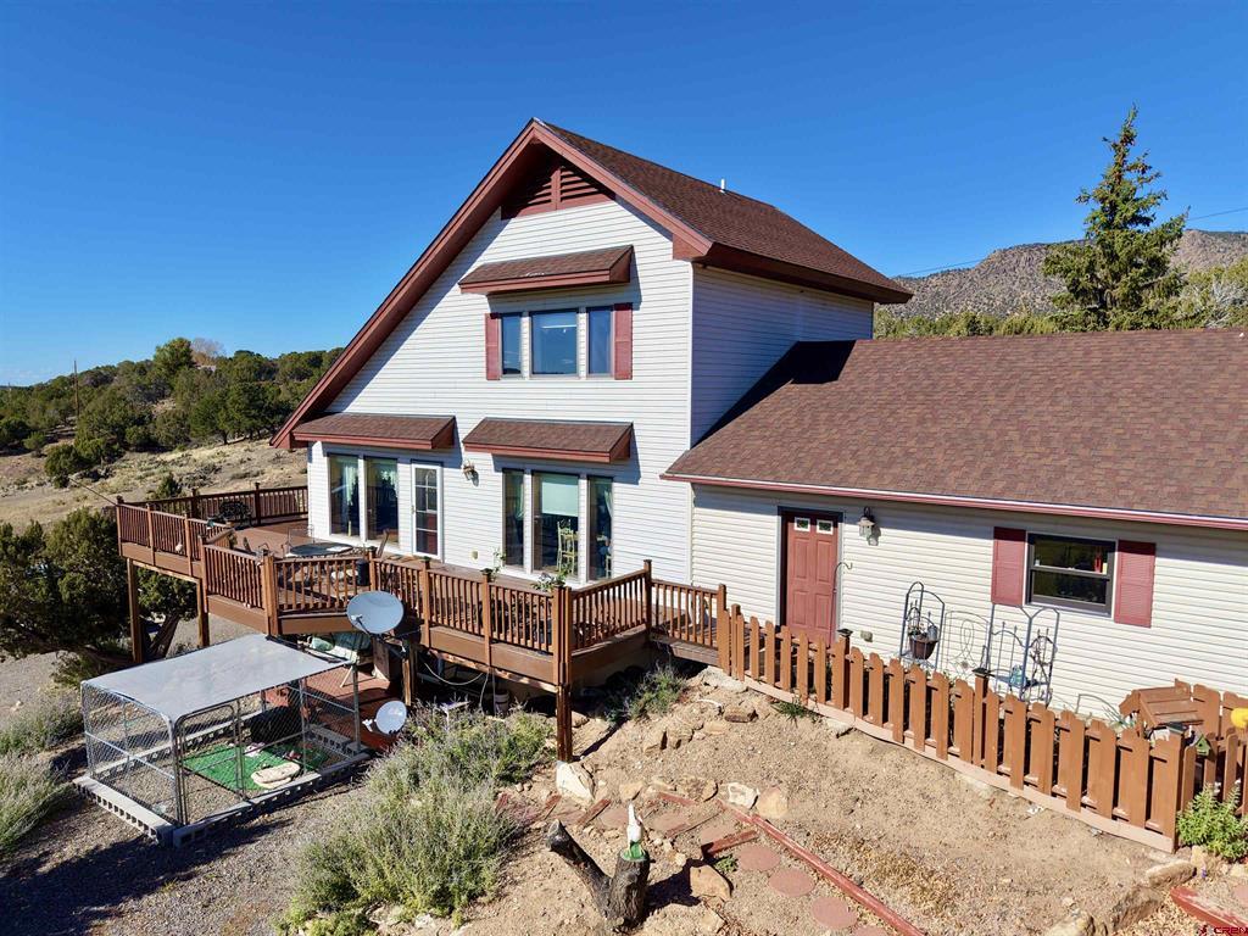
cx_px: 624
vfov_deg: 56.8
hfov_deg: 71.6
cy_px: 468
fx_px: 865
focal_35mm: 24
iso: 200
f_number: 1.8
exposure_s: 1/6400
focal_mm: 8.67
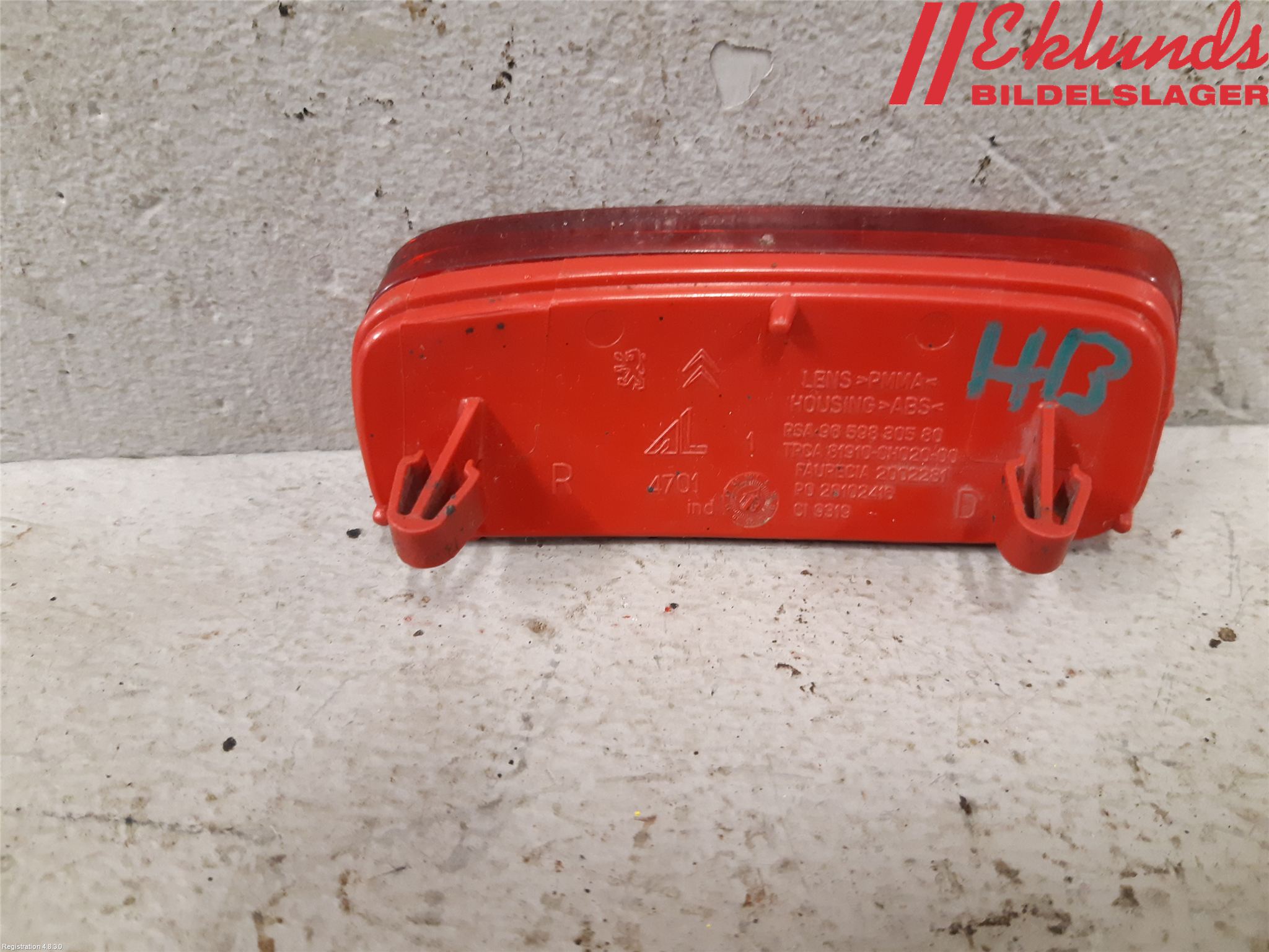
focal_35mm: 26
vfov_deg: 53.1
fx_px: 953
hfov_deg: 67.3
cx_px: 634
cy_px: 476
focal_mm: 3.93
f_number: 1.7
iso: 250
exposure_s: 1/33
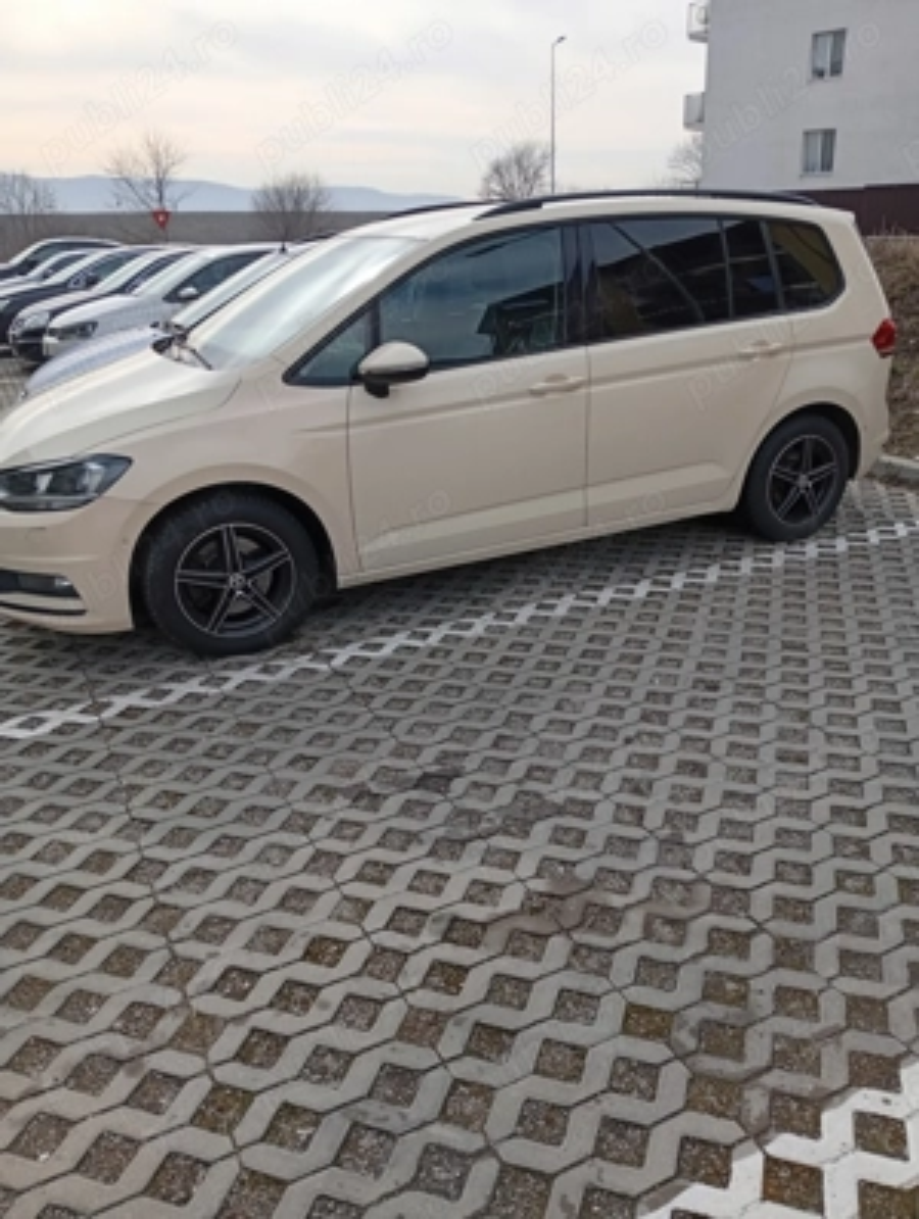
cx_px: 460
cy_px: 610
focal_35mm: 27
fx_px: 953
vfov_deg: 65.2
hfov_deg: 51.5
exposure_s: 1/374
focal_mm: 3.98
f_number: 1.8
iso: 50
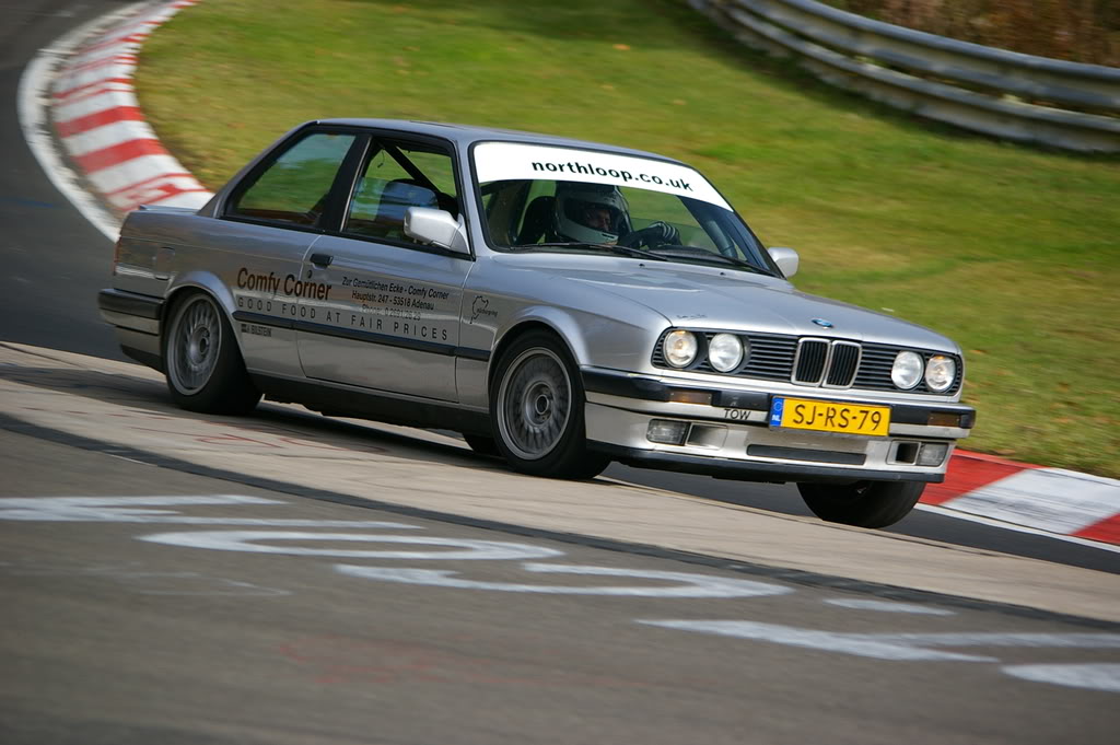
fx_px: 5362
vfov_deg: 7.9
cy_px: 372
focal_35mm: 172
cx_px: 560
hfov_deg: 11.9
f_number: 4.5
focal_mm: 115
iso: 200
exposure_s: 1/320
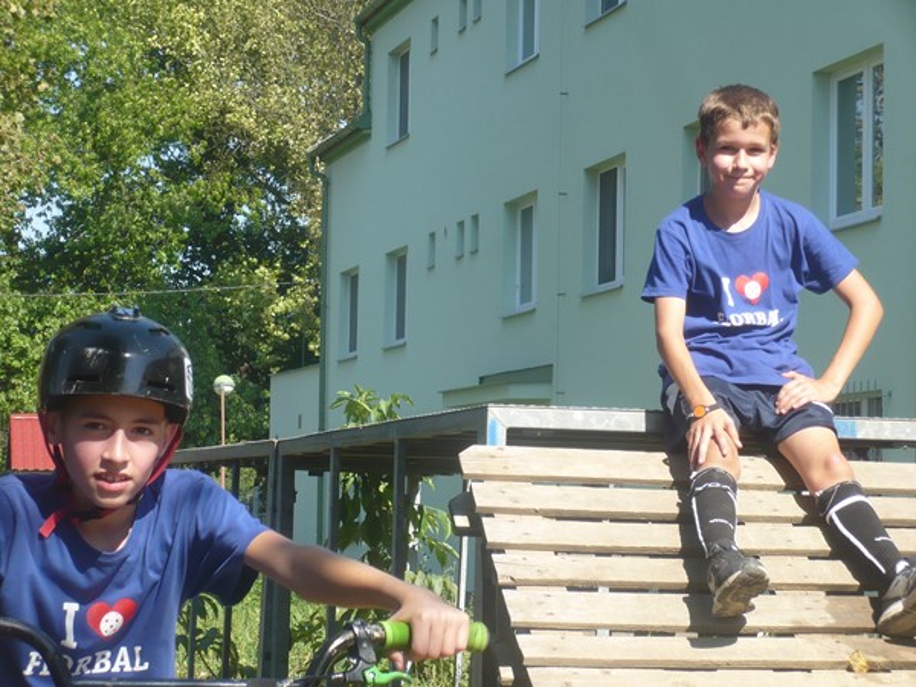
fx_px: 2778
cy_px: 344
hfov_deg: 18.7
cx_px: 458
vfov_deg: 14.1
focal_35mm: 105
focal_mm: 17.4
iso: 100
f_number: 5
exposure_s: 1/250
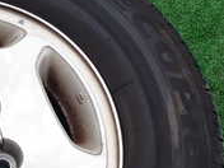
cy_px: 187
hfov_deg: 21.3
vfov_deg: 16.8
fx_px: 550
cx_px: -47
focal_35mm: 85
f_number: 2.8
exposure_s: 1/800
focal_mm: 4.5
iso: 100
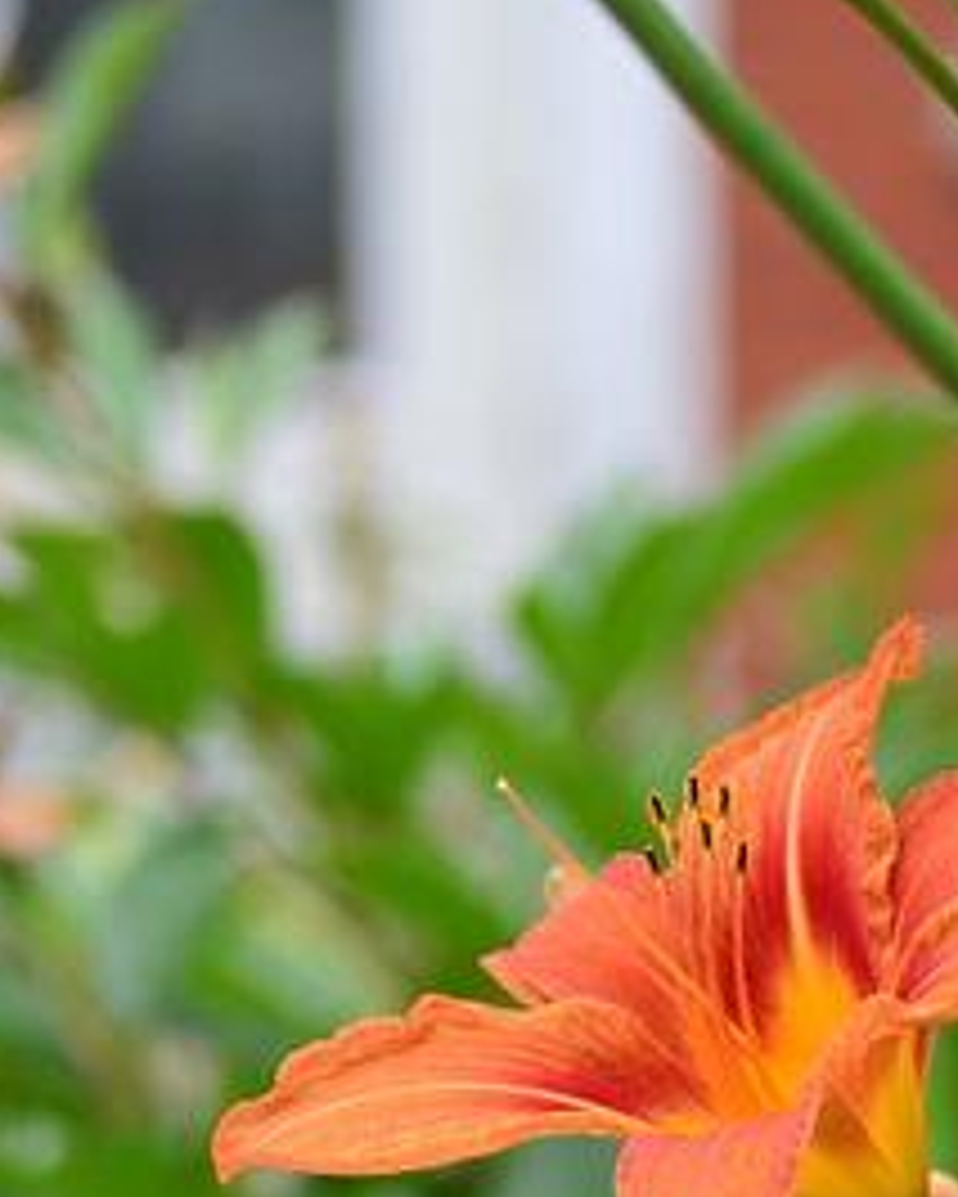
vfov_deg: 8.3
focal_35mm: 232
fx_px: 8232
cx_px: 328
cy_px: 796
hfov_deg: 6.7
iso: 100
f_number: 4
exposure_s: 1/250
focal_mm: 55
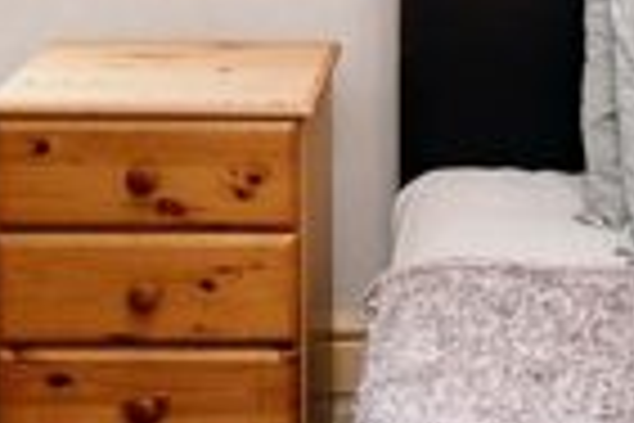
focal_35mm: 109
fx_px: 1919
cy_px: -272
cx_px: 531
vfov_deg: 11.8
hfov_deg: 18.5
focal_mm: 10
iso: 800
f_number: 4
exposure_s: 1/20
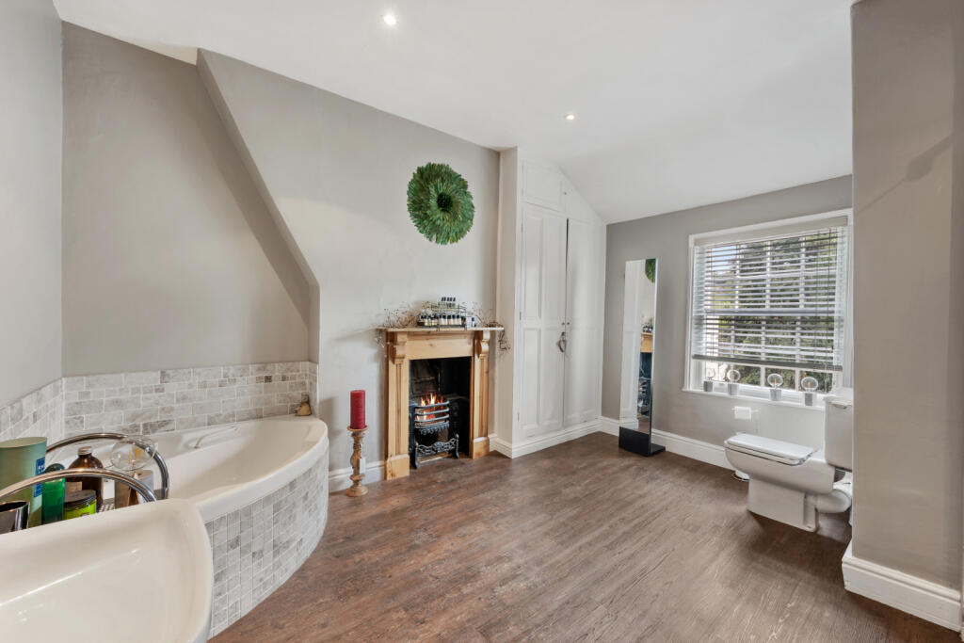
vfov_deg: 81.2
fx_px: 375
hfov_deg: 104.2
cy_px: 322
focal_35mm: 14
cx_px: 482
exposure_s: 1.6
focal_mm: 14
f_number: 10
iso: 100
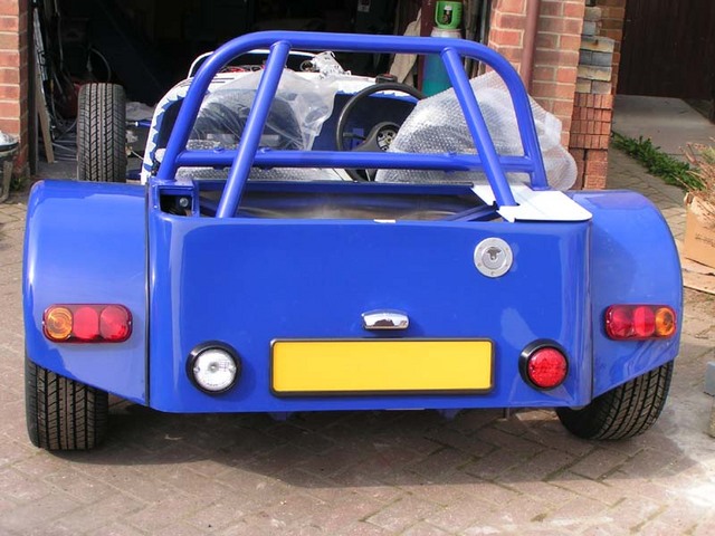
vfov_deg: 24.4
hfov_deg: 32.2
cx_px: 358
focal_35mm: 60
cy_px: 268
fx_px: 1239
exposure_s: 1/160
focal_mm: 9.2
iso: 50
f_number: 5
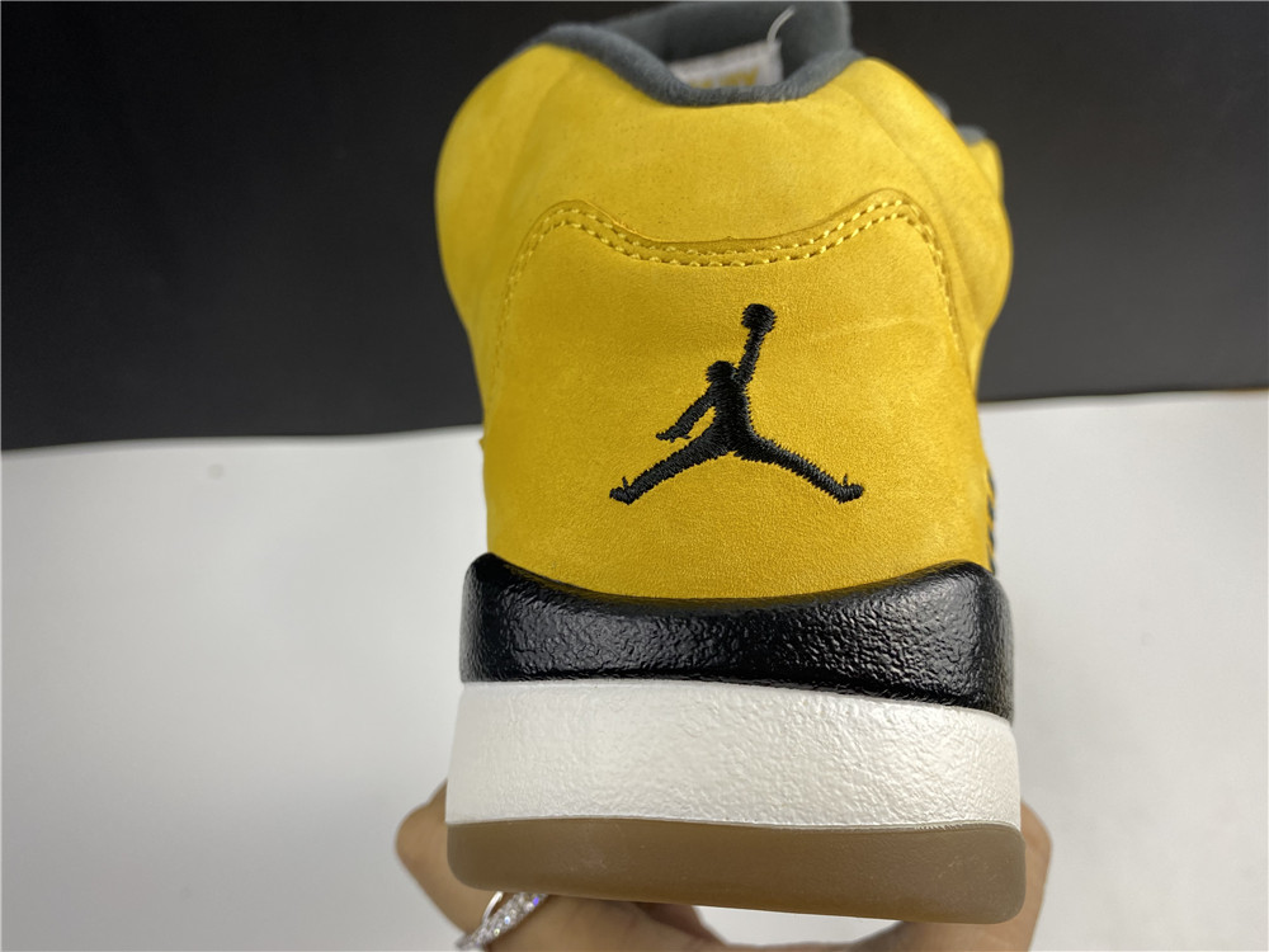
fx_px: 953
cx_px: 634
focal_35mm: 26
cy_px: 476
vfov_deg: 53.1
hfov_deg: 67.3
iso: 40
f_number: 1.8
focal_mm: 4.25
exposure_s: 1/100
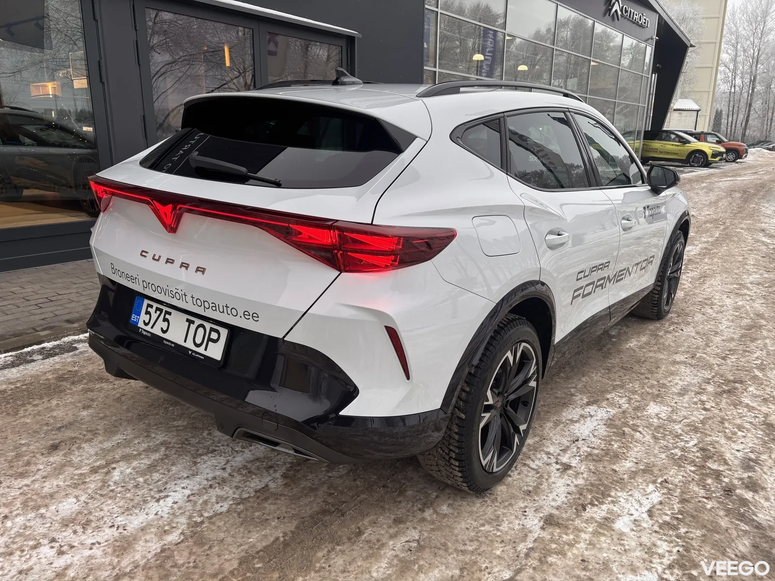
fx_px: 582
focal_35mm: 26
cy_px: 290
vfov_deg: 53.1
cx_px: 388
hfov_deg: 67.3
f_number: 1.6
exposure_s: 1/182
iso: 40
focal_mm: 5.96
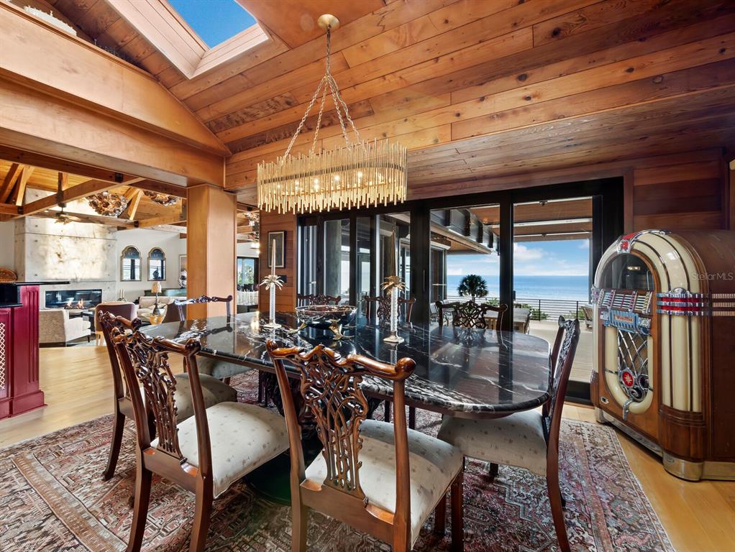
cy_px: 276
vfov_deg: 85.7
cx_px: 368
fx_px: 297
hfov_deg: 102.0
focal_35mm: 14
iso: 200
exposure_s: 1/1.25
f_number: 11
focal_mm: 7
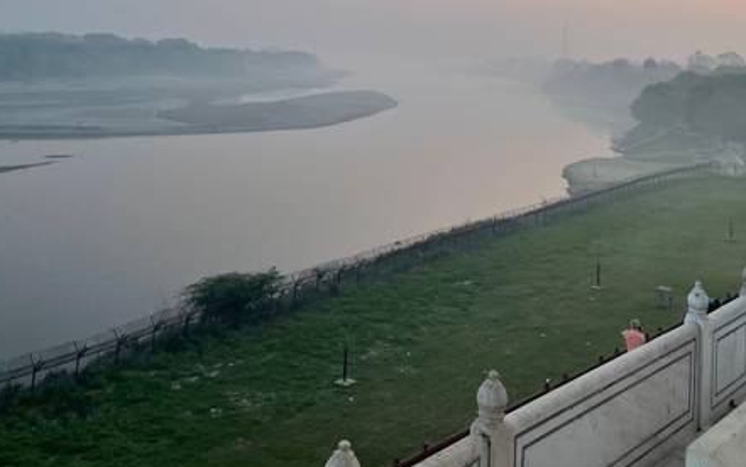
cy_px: 24
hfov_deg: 44.3
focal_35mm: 45
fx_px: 915
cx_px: 411
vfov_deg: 27.3
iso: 32
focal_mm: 4.2
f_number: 1.6
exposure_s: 1/729
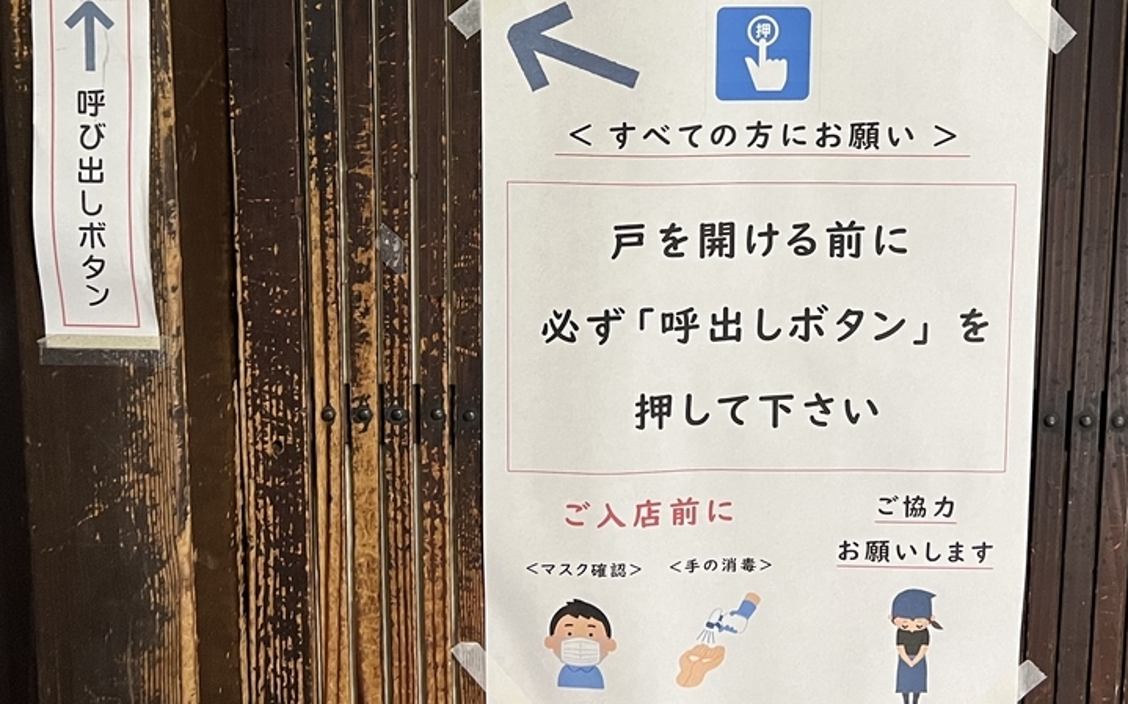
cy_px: 102
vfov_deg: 27.2
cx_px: 668
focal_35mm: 46
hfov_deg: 43.3
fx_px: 1414
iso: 400
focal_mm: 5.7
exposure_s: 1/40
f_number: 1.5
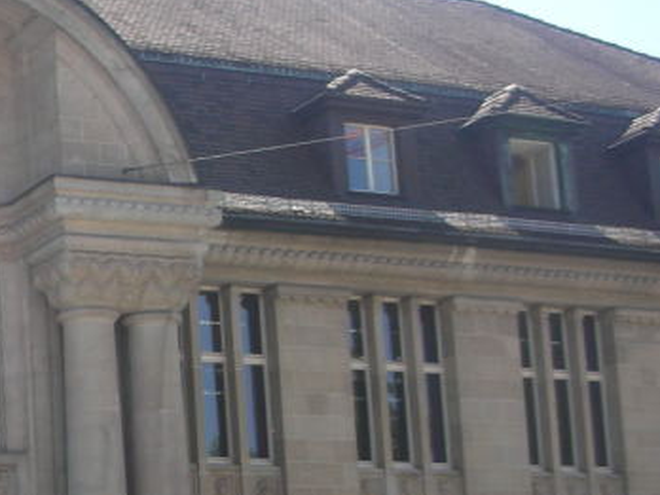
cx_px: -190
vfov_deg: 14.3
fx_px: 1964
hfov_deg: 17.9
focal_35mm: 103
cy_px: 402
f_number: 3
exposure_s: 1/259
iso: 50
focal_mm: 5.8
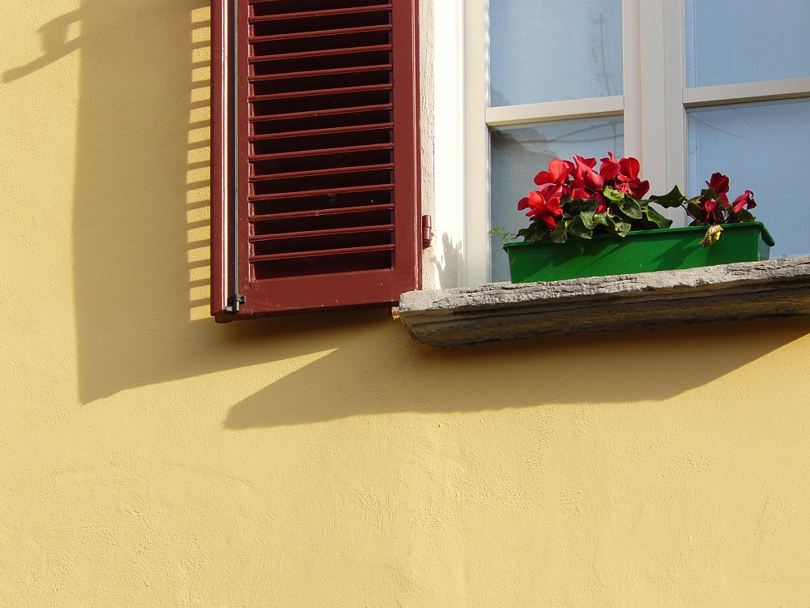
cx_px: 405
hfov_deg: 8.2
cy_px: 304
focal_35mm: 240
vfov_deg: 6.2
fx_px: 5616
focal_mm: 40.1
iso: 100
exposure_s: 1/200
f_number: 5
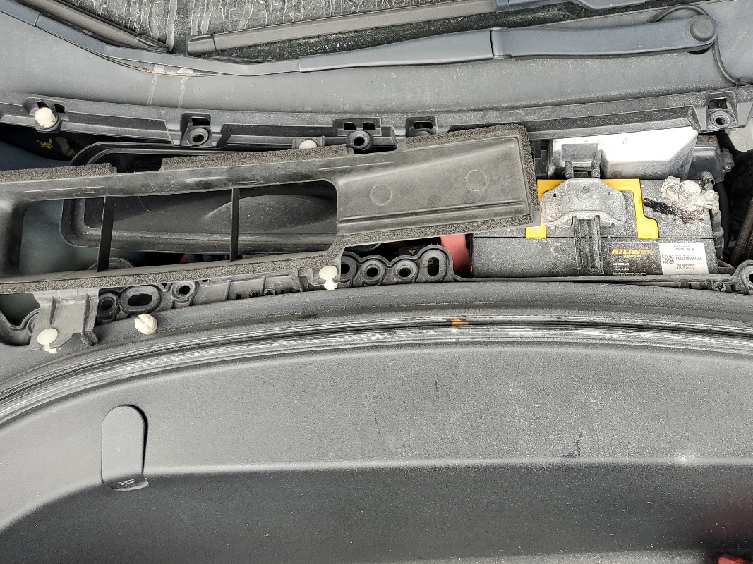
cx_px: 496
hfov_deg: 47.2
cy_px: 162
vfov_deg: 36.2
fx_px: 848
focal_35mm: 39
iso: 50
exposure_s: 1/200
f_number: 1.5
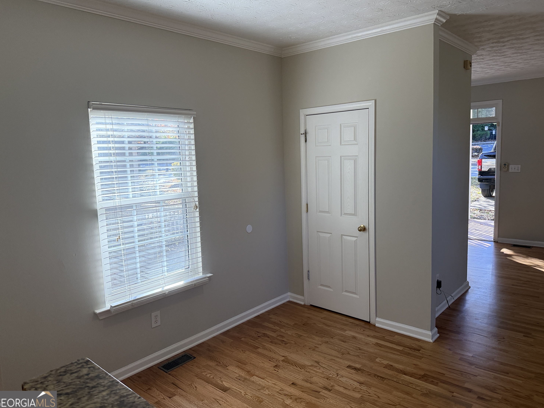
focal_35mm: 25
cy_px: 200
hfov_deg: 69.4
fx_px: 393
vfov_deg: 54.9
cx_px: 277
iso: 125
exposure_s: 1/229
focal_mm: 6.76
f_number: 1.78
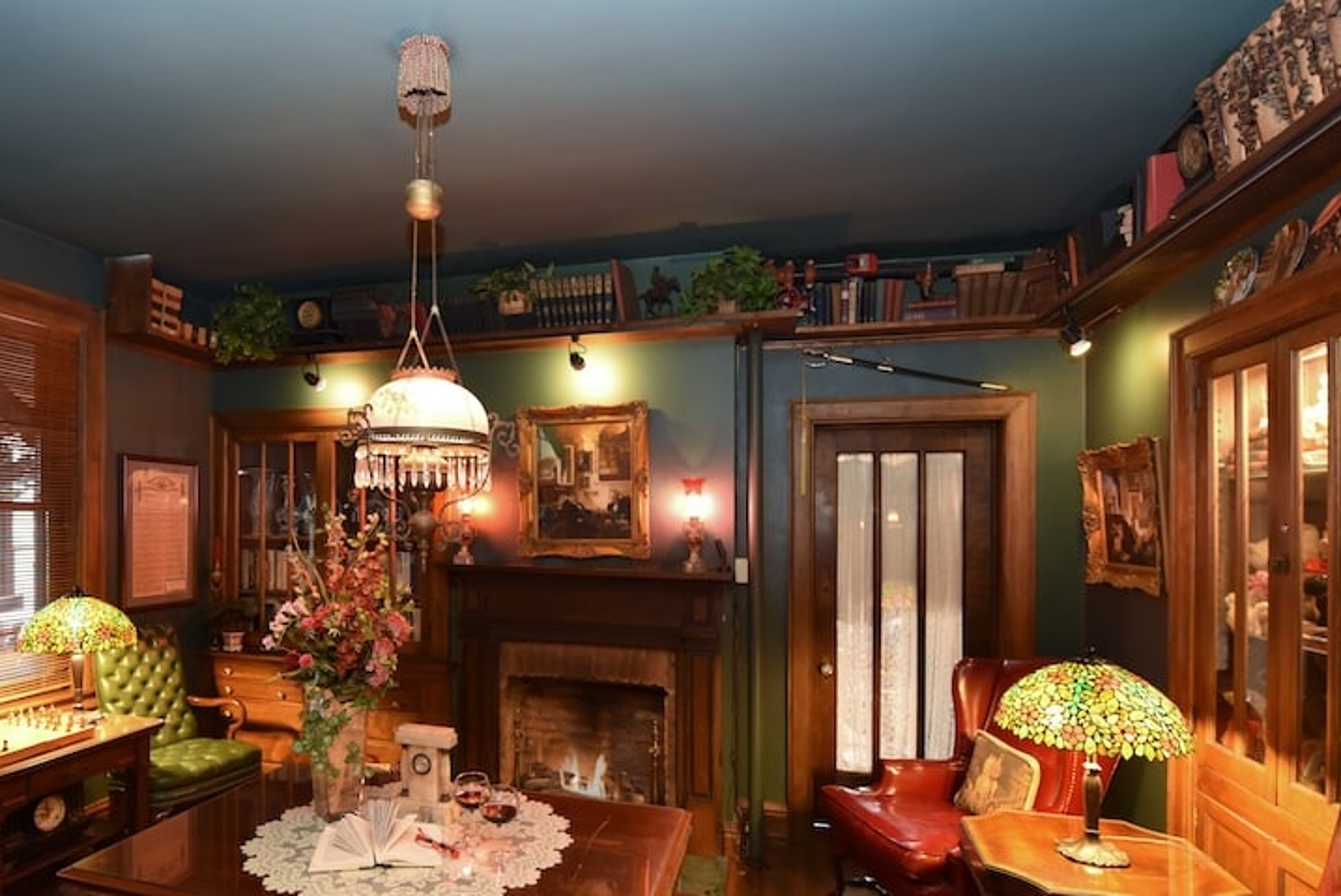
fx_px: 745
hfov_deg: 82.9
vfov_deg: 61.7
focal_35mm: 20
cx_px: 537
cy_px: 518
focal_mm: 14
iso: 2500
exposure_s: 1/60
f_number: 2.8
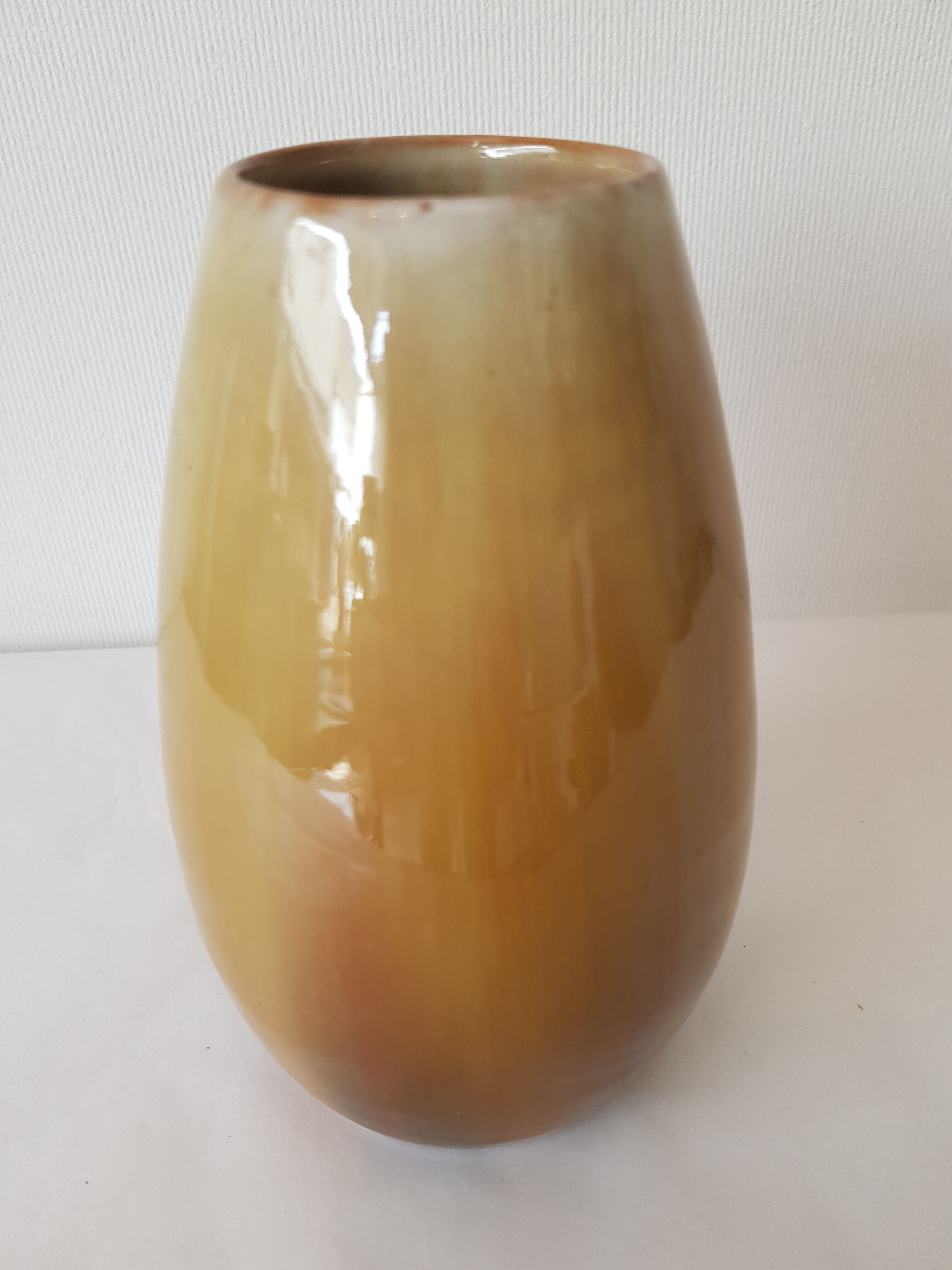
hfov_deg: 53.1
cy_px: 635
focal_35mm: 26
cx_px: 476
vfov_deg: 67.3
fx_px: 953
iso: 80
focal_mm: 4.2
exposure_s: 1/100
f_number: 1.7
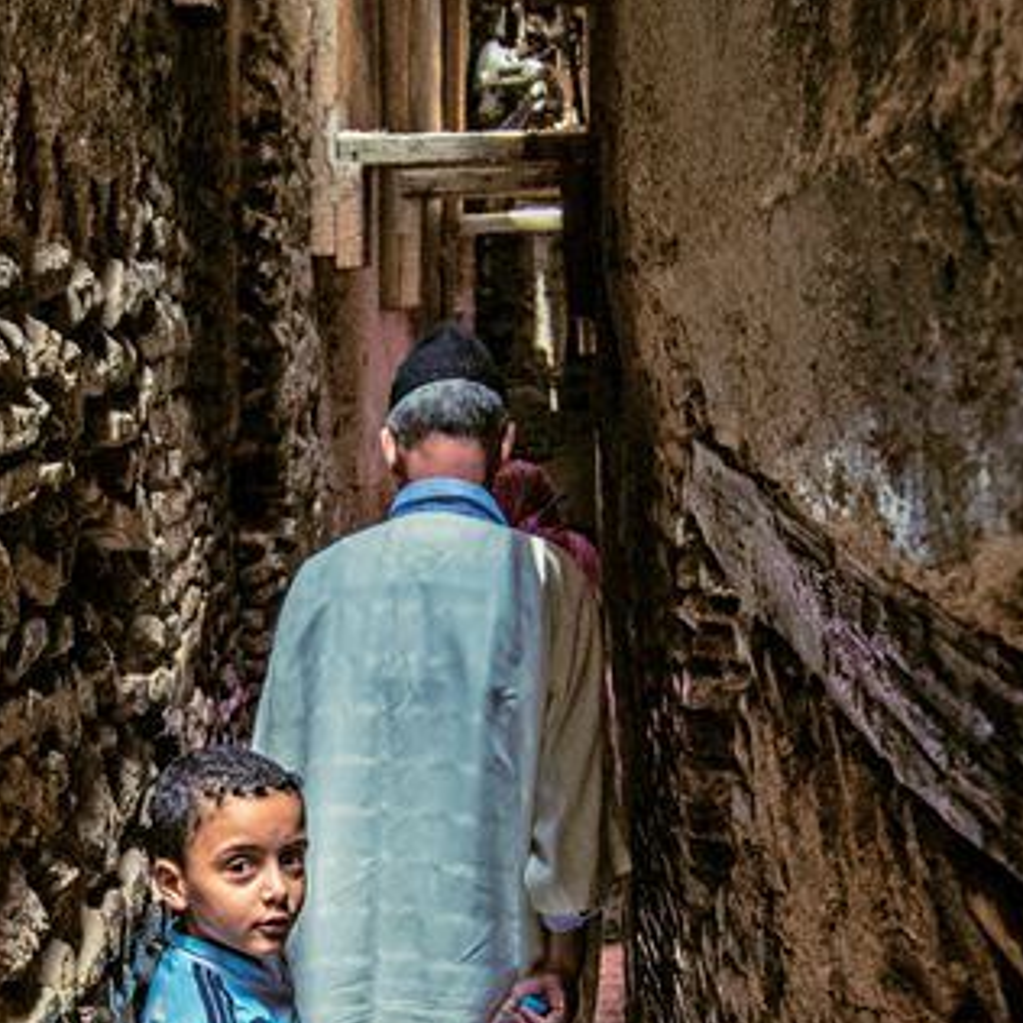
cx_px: 285
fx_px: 1939
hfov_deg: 29.2
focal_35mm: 58
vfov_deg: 28.4
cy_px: 918
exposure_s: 1/160
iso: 2000
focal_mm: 16
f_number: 4
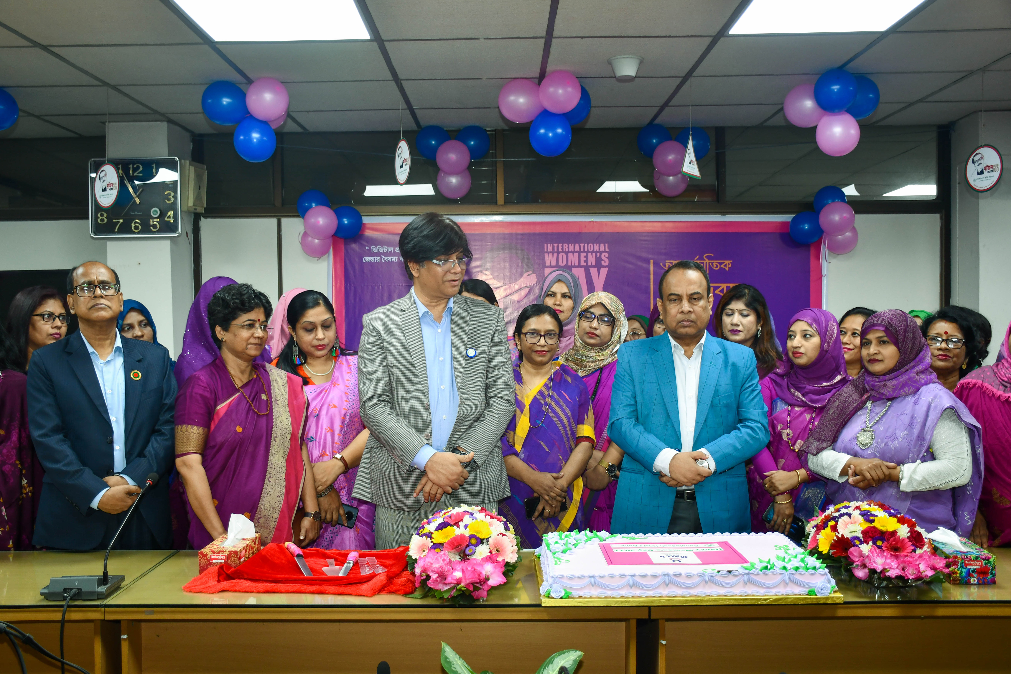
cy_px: 337
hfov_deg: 55.8
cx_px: 506
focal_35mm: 34
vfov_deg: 38.9
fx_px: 955
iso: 400
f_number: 4
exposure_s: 1/60
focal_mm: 23
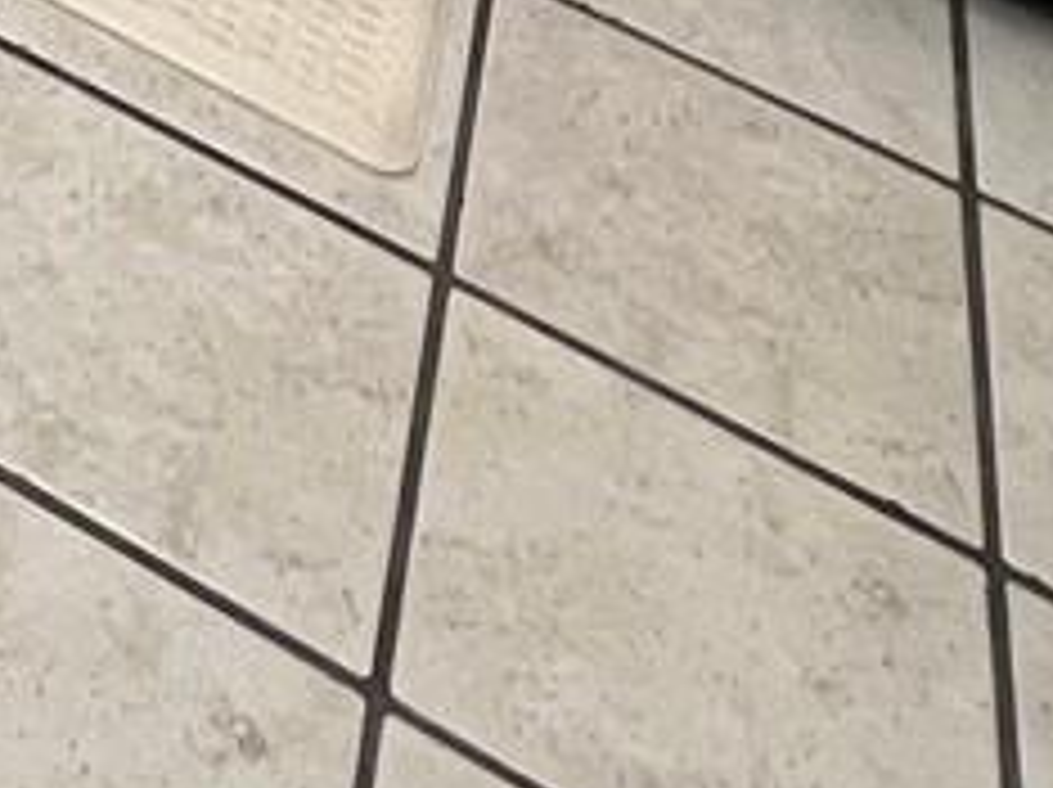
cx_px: -666
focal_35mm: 89
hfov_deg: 18.6
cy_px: -1783
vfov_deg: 10.2
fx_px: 2705
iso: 250
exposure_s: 1/120
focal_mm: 1.57
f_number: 1.8
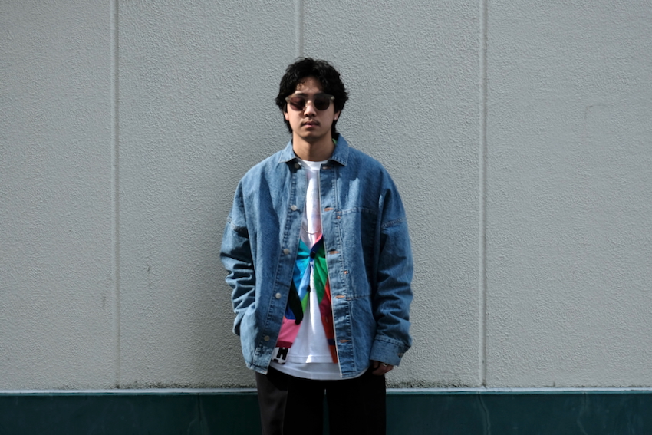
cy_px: 218
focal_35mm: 120
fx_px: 2174
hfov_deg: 17.1
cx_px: 326
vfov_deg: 11.4
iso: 400
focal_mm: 80
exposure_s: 1/1250
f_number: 5.2
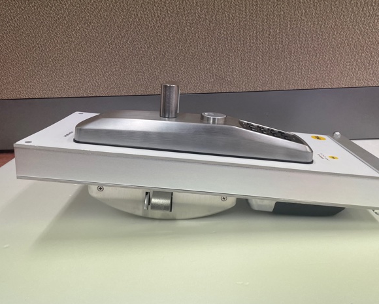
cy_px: 149
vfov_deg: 51.5
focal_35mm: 28
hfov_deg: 62.1
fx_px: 314
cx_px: 206
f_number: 1.6
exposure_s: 1/120
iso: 80
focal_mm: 4.2
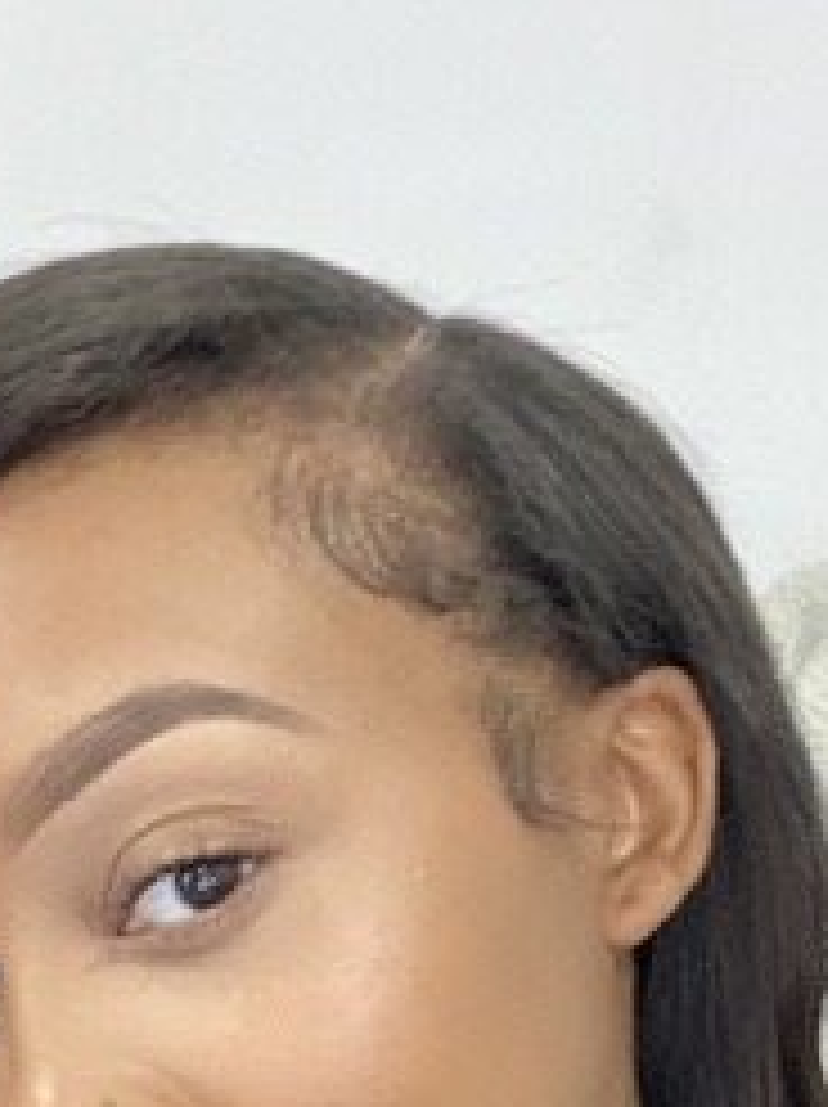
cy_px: 1116
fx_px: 1949
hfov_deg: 24.0
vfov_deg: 29.5
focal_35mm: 61
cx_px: 349
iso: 640
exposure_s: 1/24
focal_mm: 2.71
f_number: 2.2
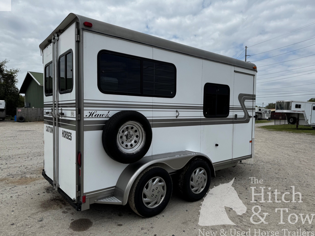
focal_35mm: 24
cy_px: 118
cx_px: 158
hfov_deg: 71.6
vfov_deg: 56.8
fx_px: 218
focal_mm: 6.76
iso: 80
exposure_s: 1/6410
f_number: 1.78
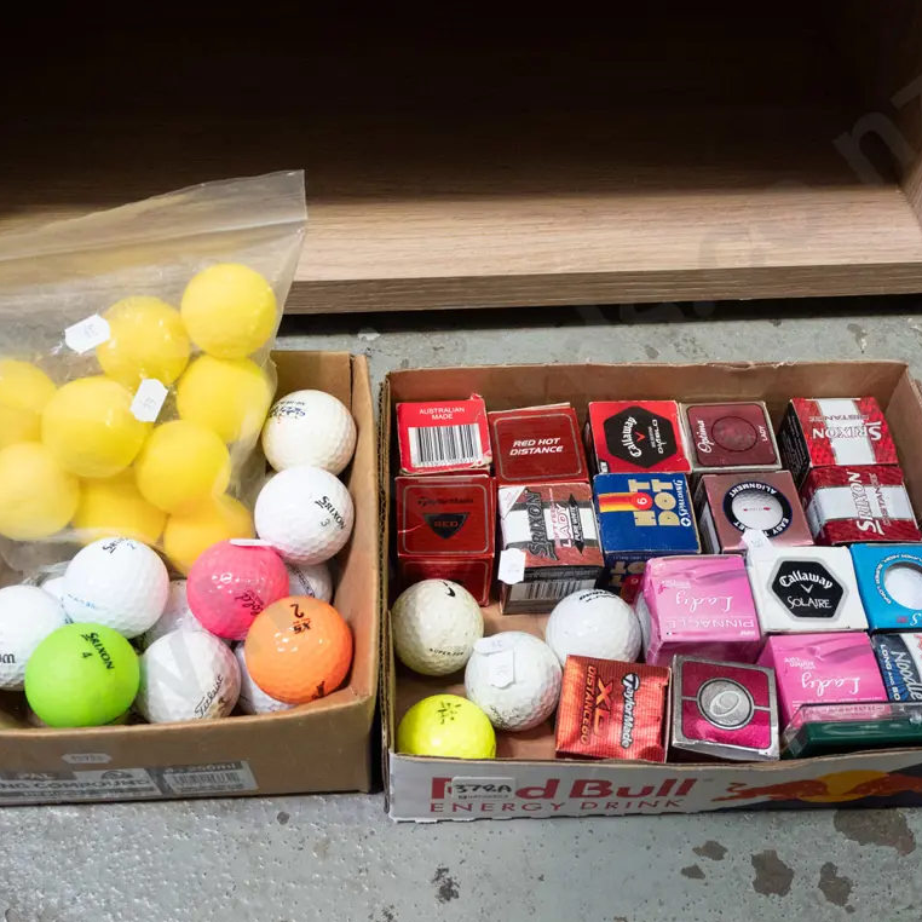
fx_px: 1145
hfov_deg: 43.9
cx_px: 454
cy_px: 463
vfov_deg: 43.9
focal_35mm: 38
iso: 3200
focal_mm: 16
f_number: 5.6
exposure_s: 1/60
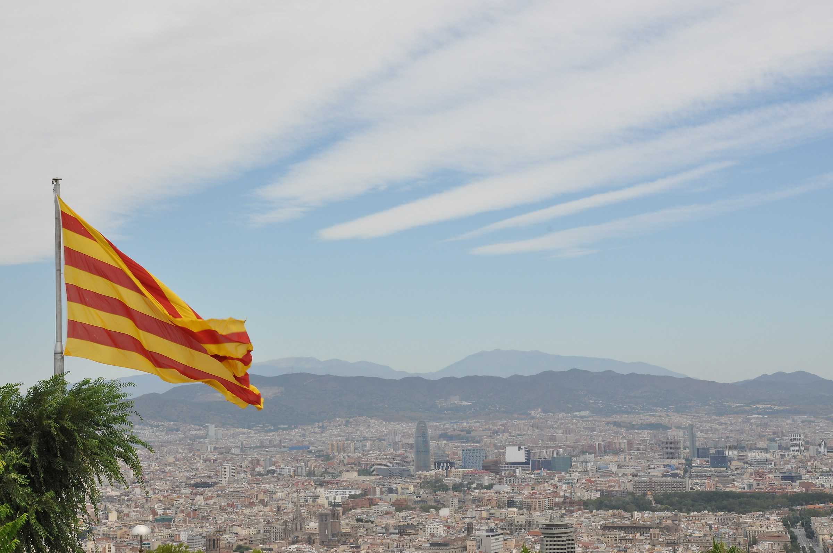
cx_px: 416
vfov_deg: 15.7
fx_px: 2011
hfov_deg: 23.4
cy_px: 276
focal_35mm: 87
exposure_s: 1/80
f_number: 16
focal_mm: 58
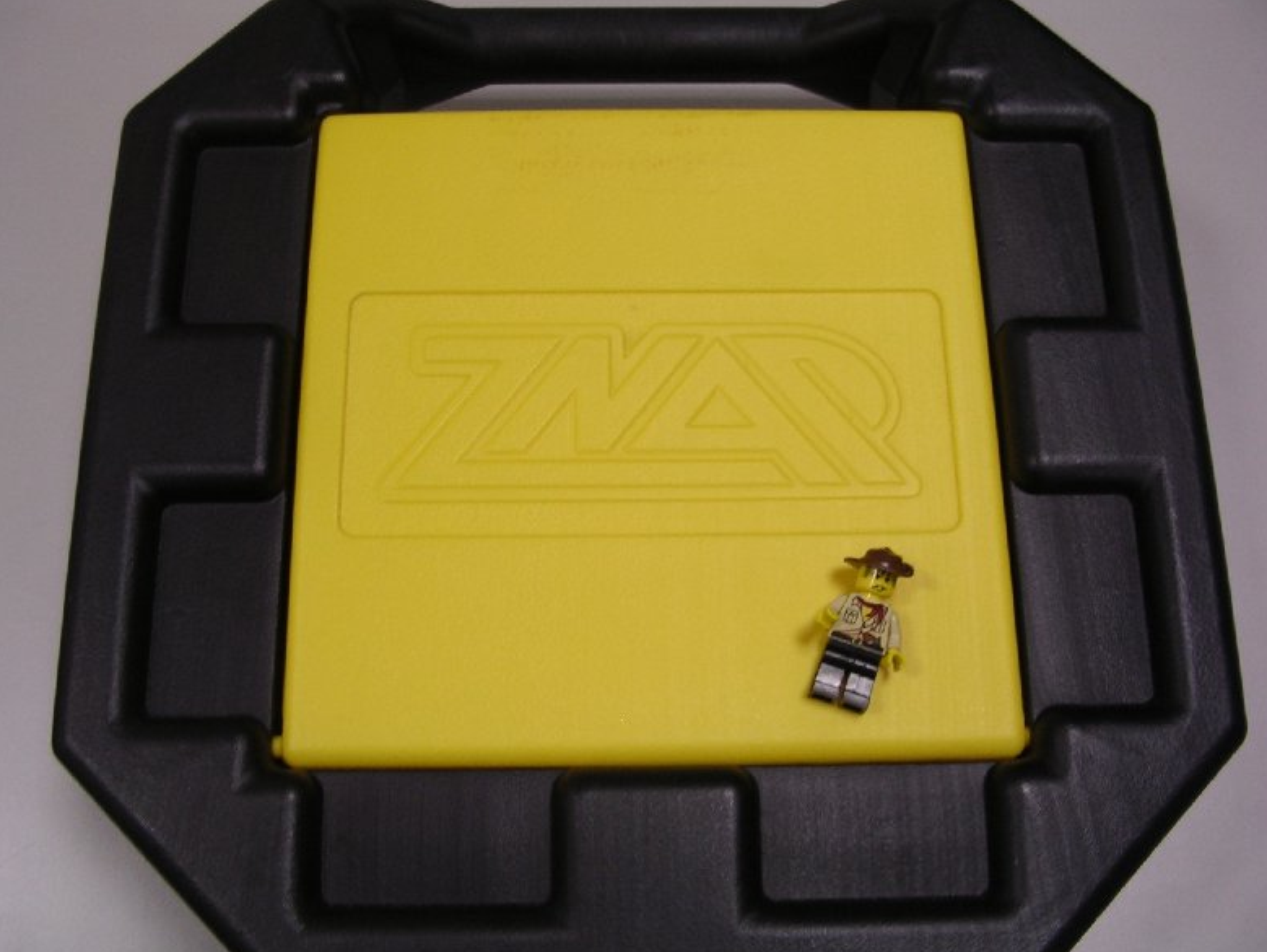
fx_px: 1428
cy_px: 483
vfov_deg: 36.8
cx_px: 620
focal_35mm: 39
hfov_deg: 47.8
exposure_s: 1/8.8
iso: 100
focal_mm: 5.8
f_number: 2.8
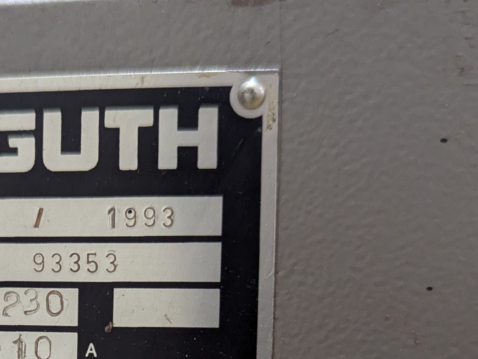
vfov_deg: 23.4
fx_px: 815
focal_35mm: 59
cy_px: 392
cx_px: 82
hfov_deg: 31.7
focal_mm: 6.81
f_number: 1.85
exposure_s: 1/153
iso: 1134
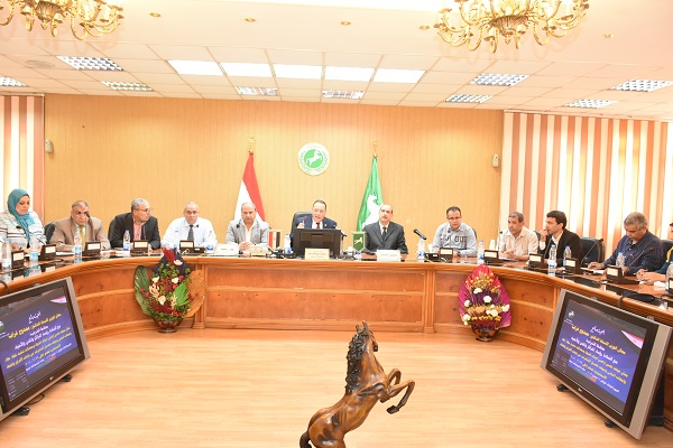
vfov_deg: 47.9
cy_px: 224
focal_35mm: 27
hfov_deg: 67.4
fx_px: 505
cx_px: 336
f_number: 5
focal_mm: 18
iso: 2000
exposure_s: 1/50
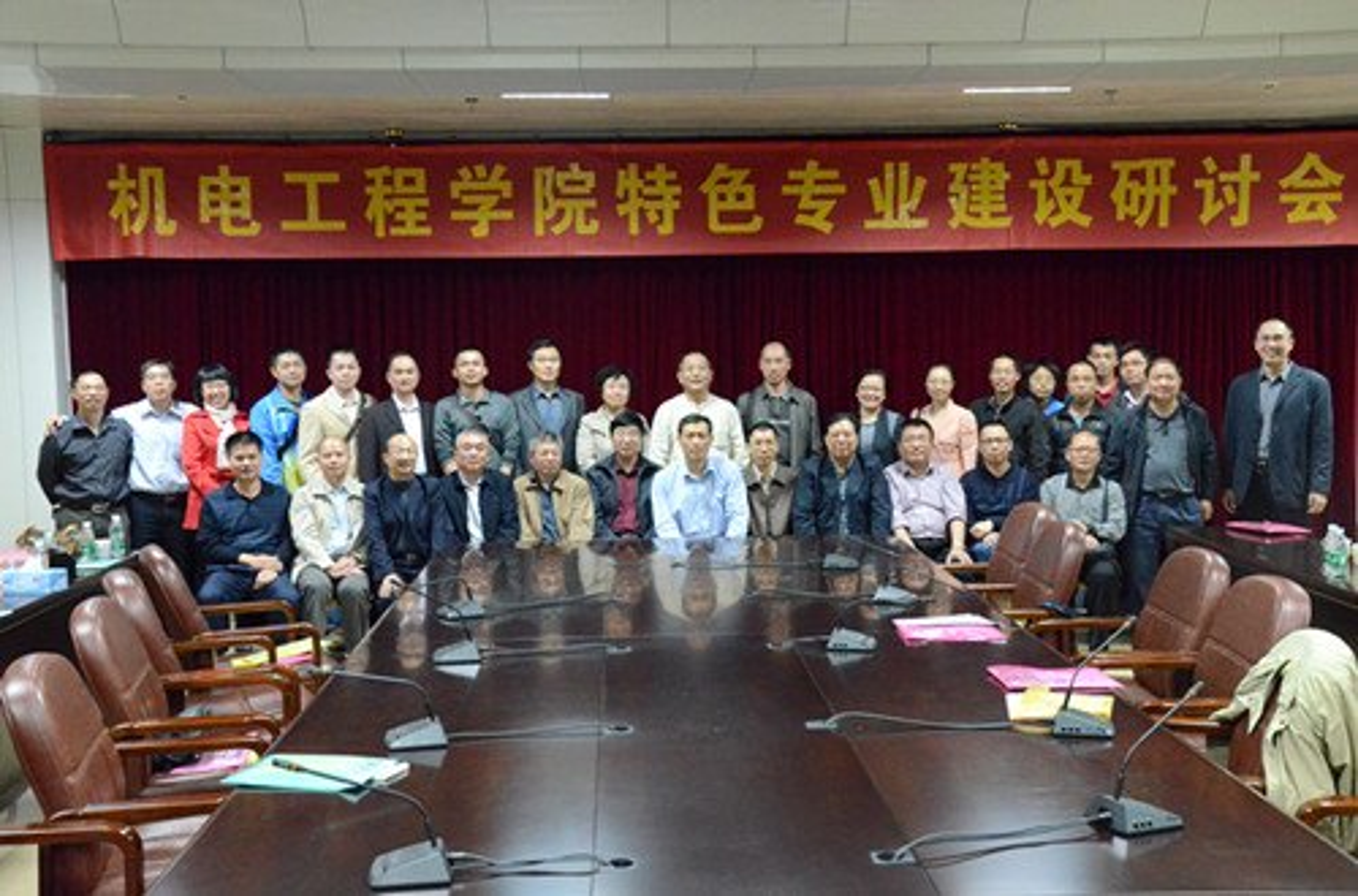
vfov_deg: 34.0
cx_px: 679
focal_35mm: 39
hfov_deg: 49.7
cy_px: 448
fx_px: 1467
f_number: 7.1
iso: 6400
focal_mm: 26
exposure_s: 1/20
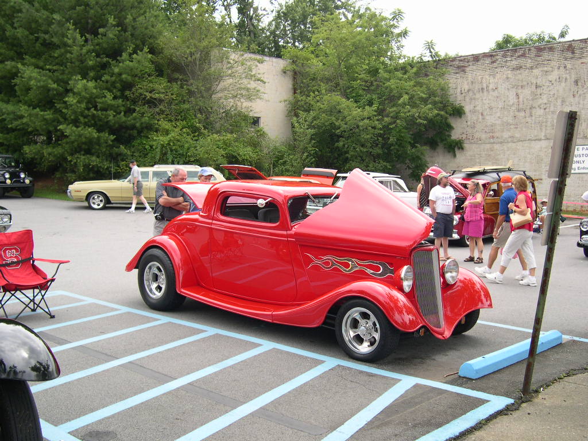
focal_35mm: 38
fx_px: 645
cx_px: 294
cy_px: 220
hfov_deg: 49.0
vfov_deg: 37.7
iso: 100
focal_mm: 8
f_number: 2.8
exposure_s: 1/432
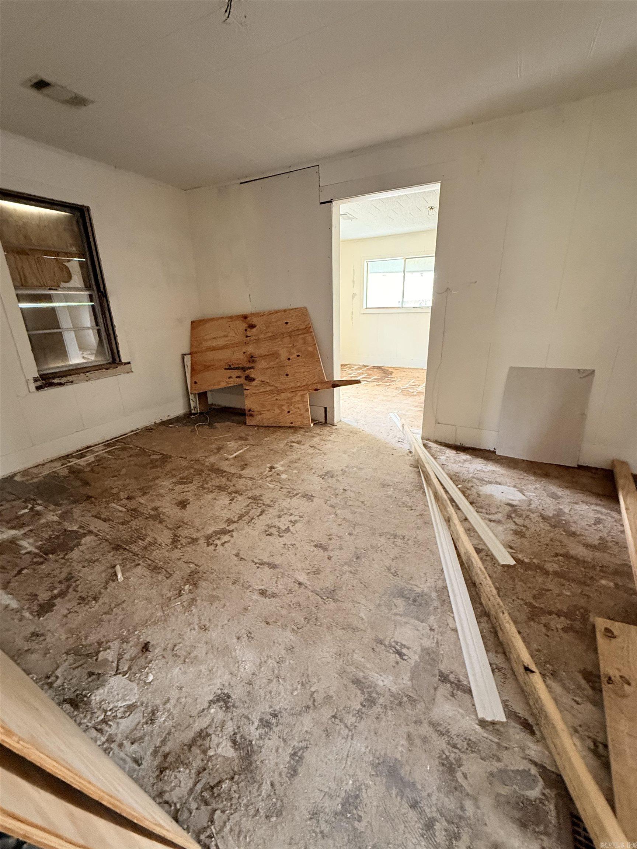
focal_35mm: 14
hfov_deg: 85.7
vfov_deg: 102.1
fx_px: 344
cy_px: 424
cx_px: 318
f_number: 2.2
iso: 640
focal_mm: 2.22
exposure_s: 1/60
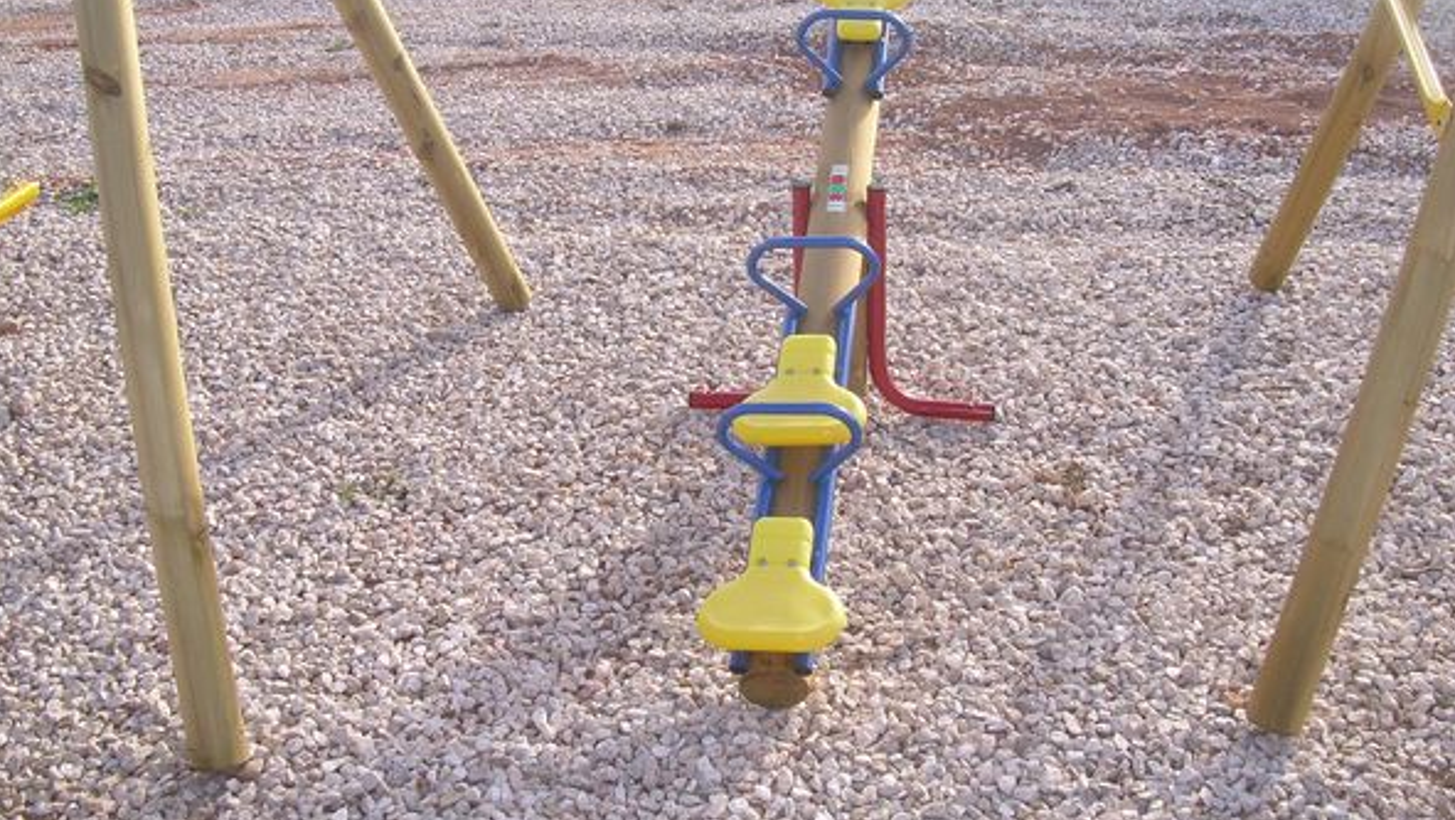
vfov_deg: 28.2
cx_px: 719
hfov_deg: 48.3
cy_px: 288
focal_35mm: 42
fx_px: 1621
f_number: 4.6
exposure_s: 1/149
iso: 50
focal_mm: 6.3
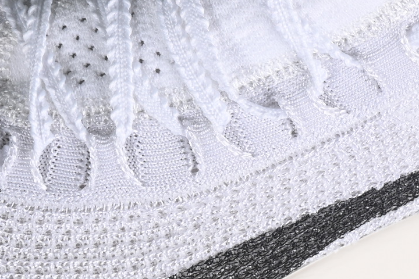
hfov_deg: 7.1
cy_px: -39
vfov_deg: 4.7
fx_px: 3375
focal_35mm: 290
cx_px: 235
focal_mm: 50
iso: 160
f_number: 7.1
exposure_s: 1/80
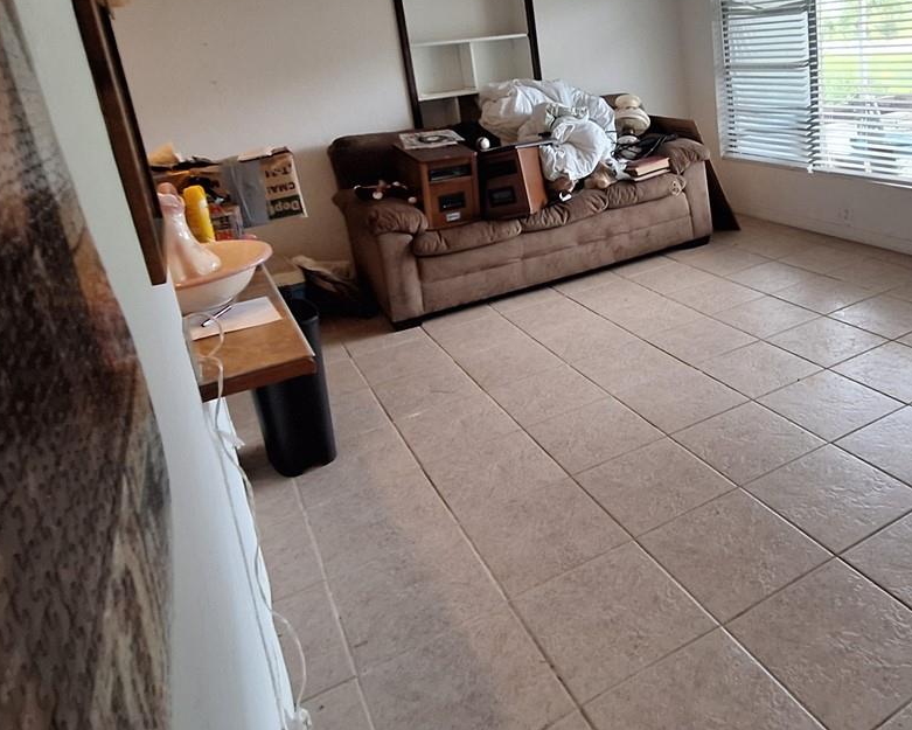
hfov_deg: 64.8
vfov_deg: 53.3
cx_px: 583
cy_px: 217
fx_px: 702
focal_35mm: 26
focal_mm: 1.74
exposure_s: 1/40
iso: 64
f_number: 2.2
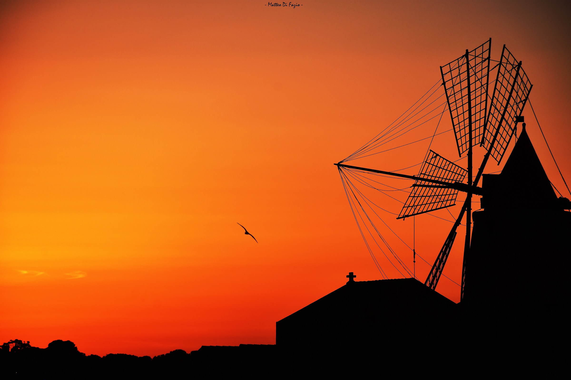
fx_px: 2902
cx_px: 286
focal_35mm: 183
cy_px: 190
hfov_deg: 11.2
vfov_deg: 7.5
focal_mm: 122
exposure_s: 1/500
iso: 140
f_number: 8
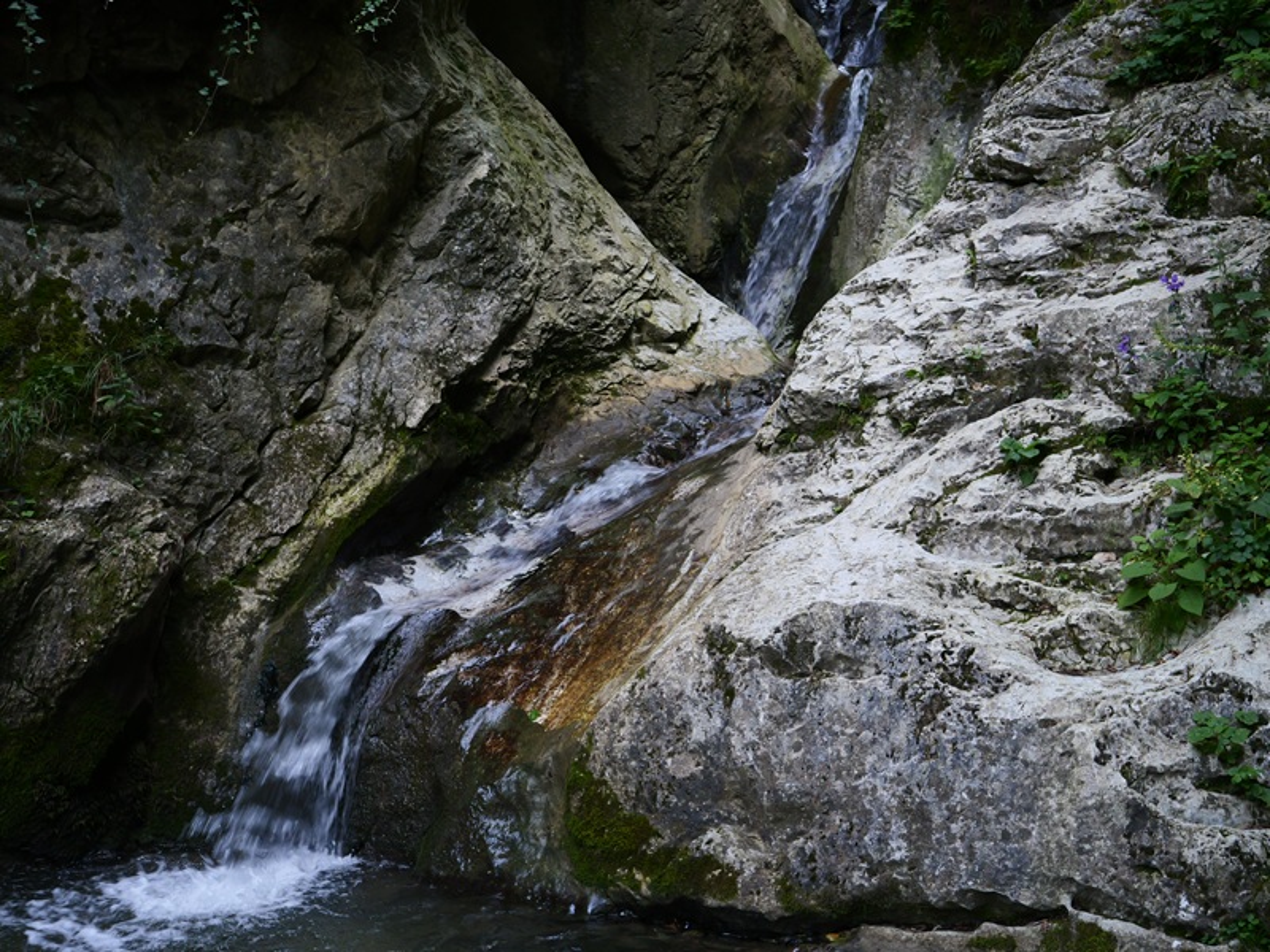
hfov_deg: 41.2
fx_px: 1688
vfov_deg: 31.5
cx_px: 635
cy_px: 476
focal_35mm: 46
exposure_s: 1/60
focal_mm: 23
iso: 640
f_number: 4
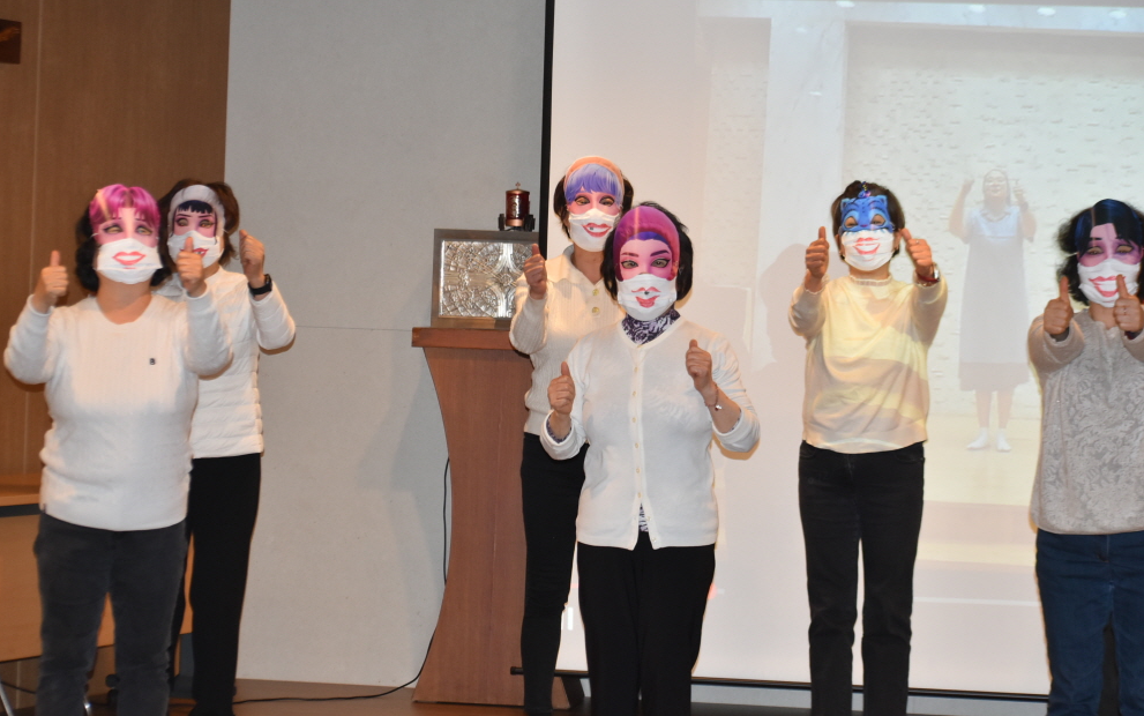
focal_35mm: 108
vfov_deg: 12.1
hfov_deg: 19.3
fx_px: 3368
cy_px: 355
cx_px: 571
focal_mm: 70
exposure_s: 1/100
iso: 800
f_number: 5
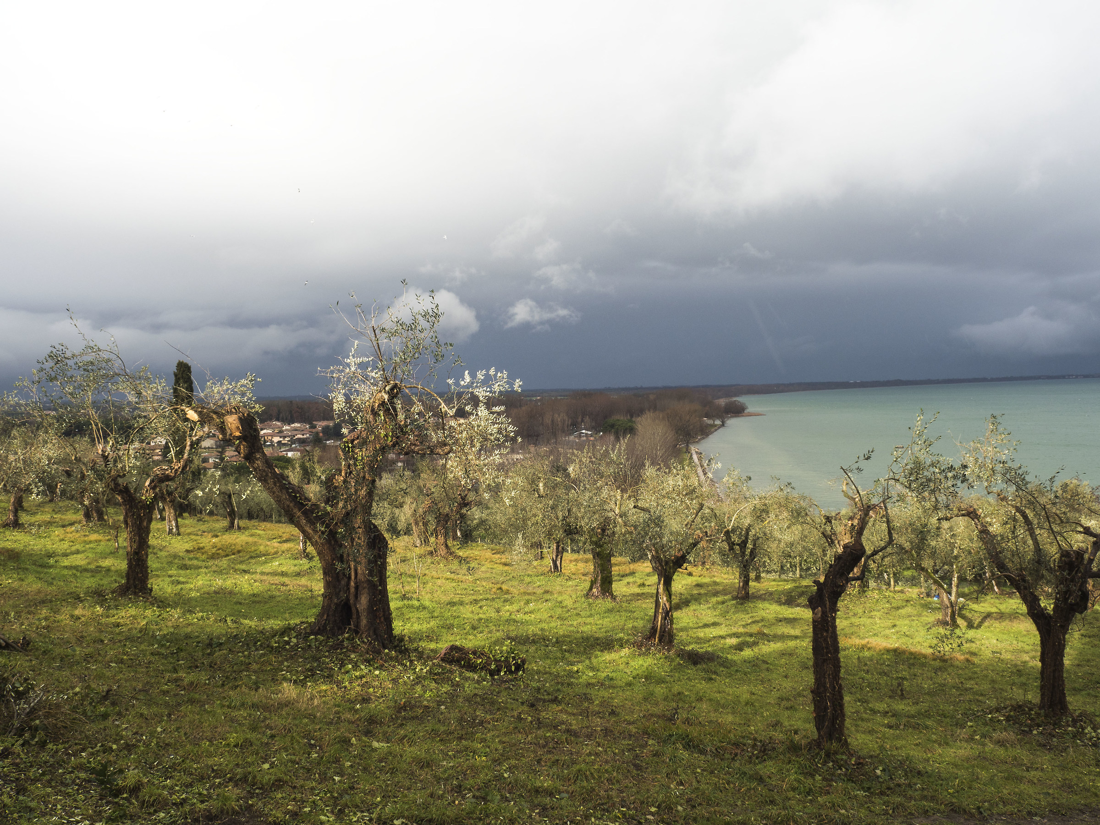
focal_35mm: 34
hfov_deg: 54.0
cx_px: 550
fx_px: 1080
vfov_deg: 41.8
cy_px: 412
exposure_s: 1/250
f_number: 9
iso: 200
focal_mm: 17
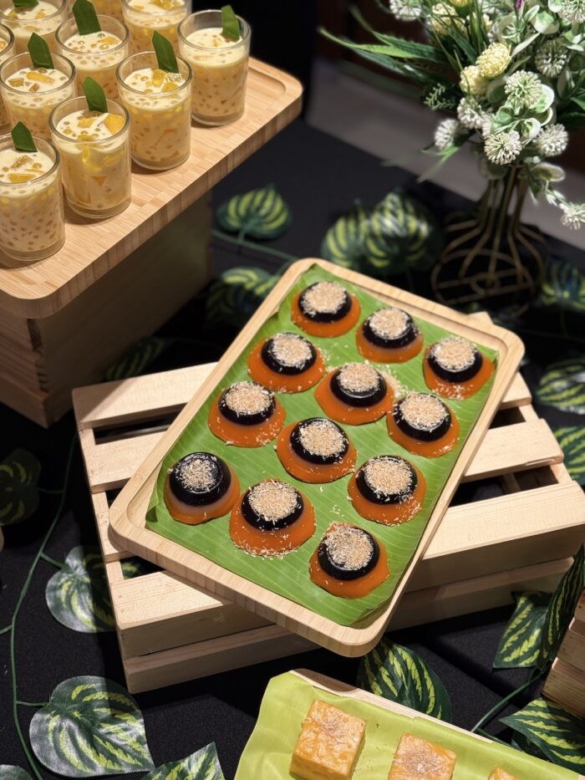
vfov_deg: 39.7
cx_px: 292
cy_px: 390
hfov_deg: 30.3
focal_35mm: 48
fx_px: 1081
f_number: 1.78
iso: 80
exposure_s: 1/120
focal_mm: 6.76
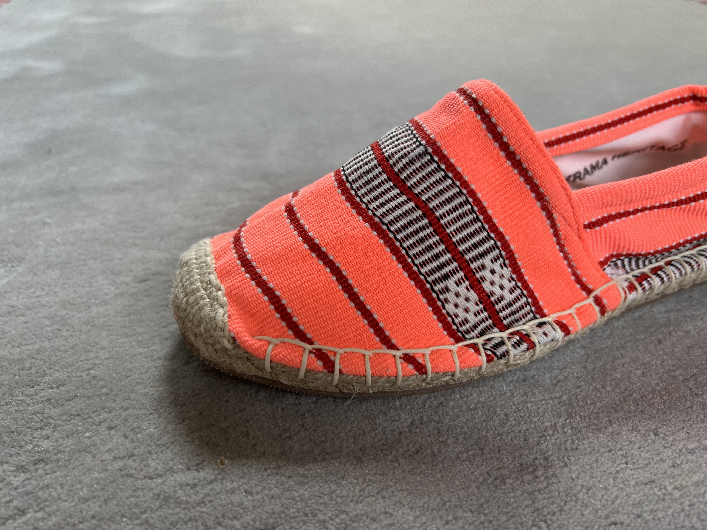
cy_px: 265
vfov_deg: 53.1
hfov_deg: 67.3
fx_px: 531
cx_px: 354
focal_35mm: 26
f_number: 1.5
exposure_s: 1/141
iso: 32
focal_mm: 5.7
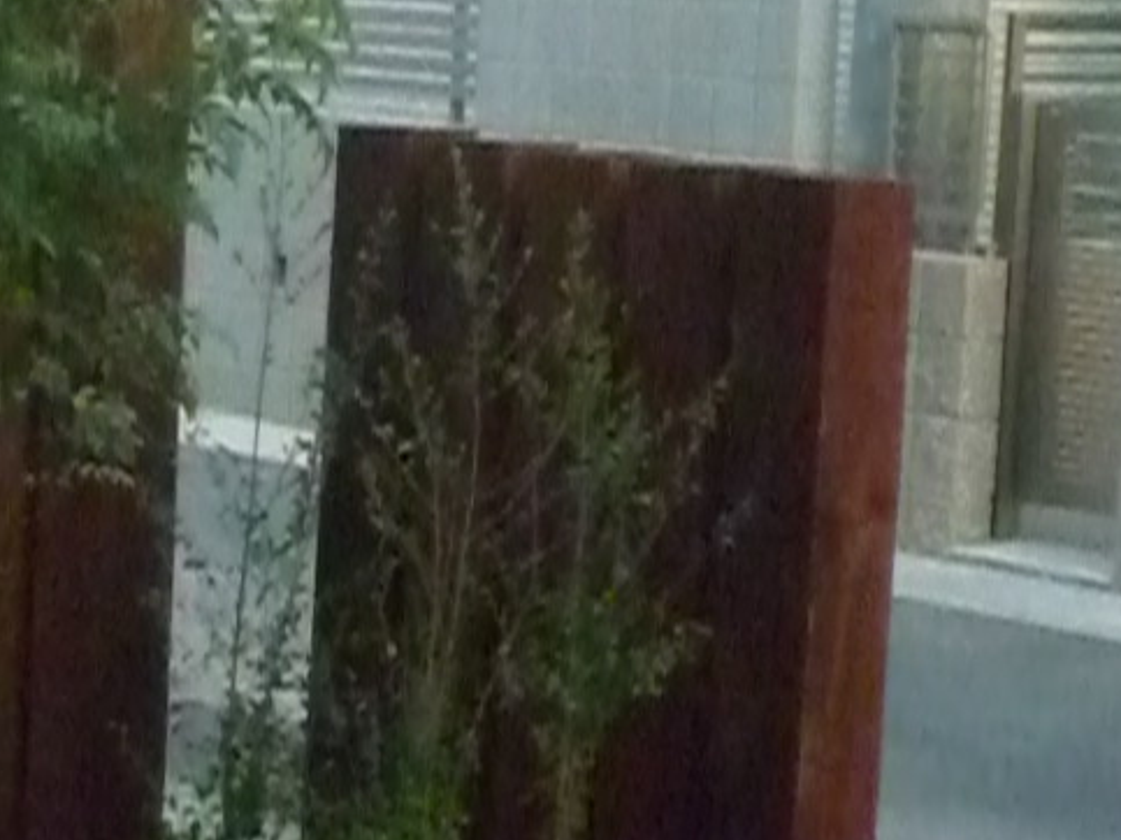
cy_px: 882
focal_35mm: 178
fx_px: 5763
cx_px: -928
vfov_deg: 8.3
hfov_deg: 10.4
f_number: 5
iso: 1600
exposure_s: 1/800
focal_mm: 7.3
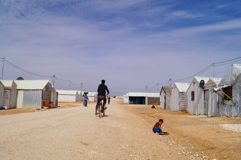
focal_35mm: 30
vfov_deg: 43.5
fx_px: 201
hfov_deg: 62.0
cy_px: 80
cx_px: 120
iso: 100
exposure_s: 1/400
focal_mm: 20
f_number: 13
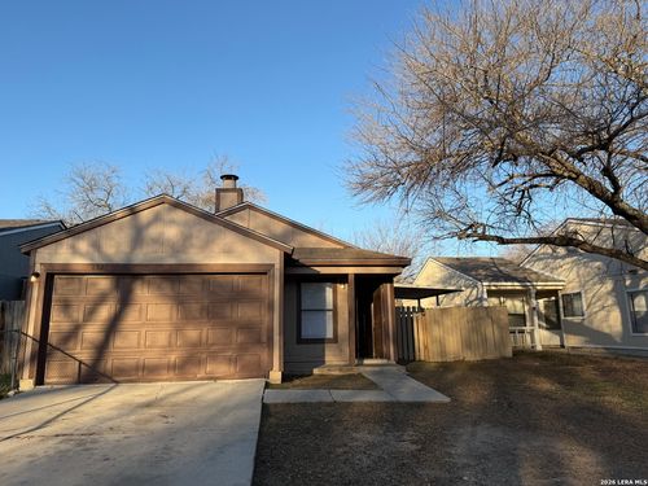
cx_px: 324
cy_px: 243
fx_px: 449
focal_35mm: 24
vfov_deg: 56.8
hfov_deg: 71.6
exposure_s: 1/2370
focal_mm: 6.76
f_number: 1.78
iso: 80
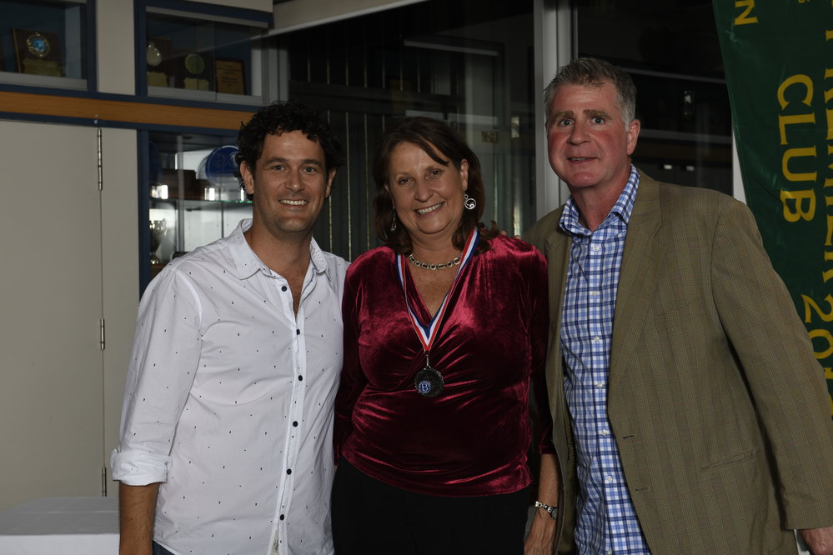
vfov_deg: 20.6
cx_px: 416
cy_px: 278
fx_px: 1527
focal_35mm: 66
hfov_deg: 30.5
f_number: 9
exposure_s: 1/125
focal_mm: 66
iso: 320
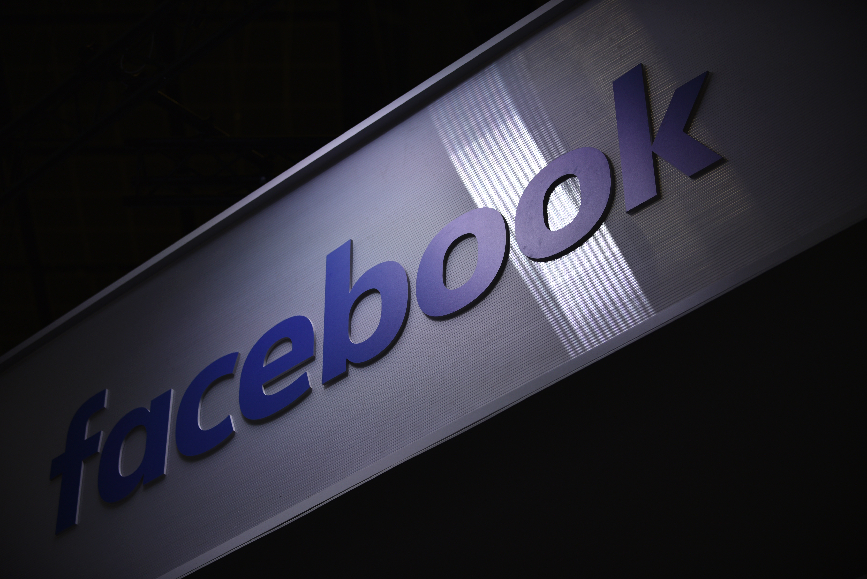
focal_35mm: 80
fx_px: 1927
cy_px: 290
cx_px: 434
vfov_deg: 17.1
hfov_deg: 25.4
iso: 100
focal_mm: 80
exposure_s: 1/1250
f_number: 2.8
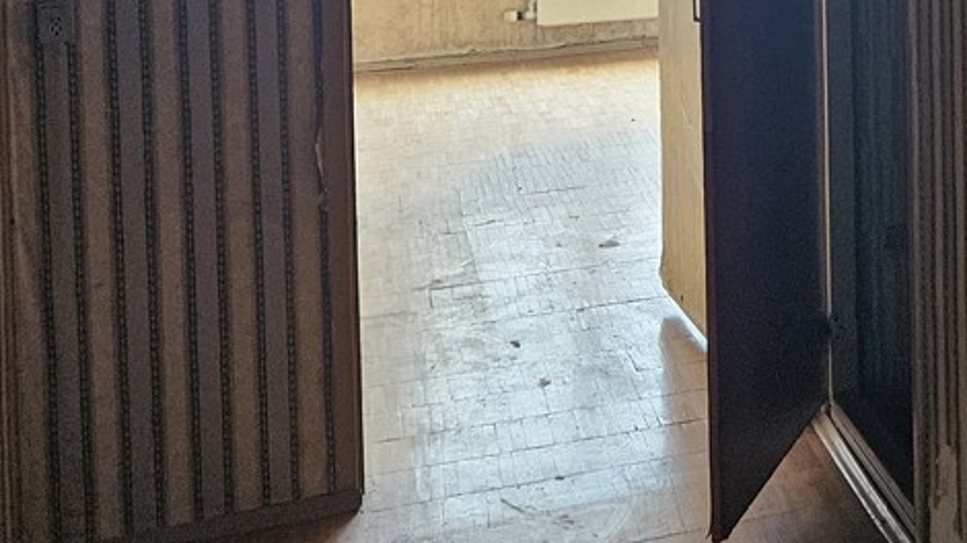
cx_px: 1070
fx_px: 1640
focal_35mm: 64
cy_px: -228
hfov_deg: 29.5
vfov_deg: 17.3
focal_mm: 5.4
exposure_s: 1/100
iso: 640
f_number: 1.8
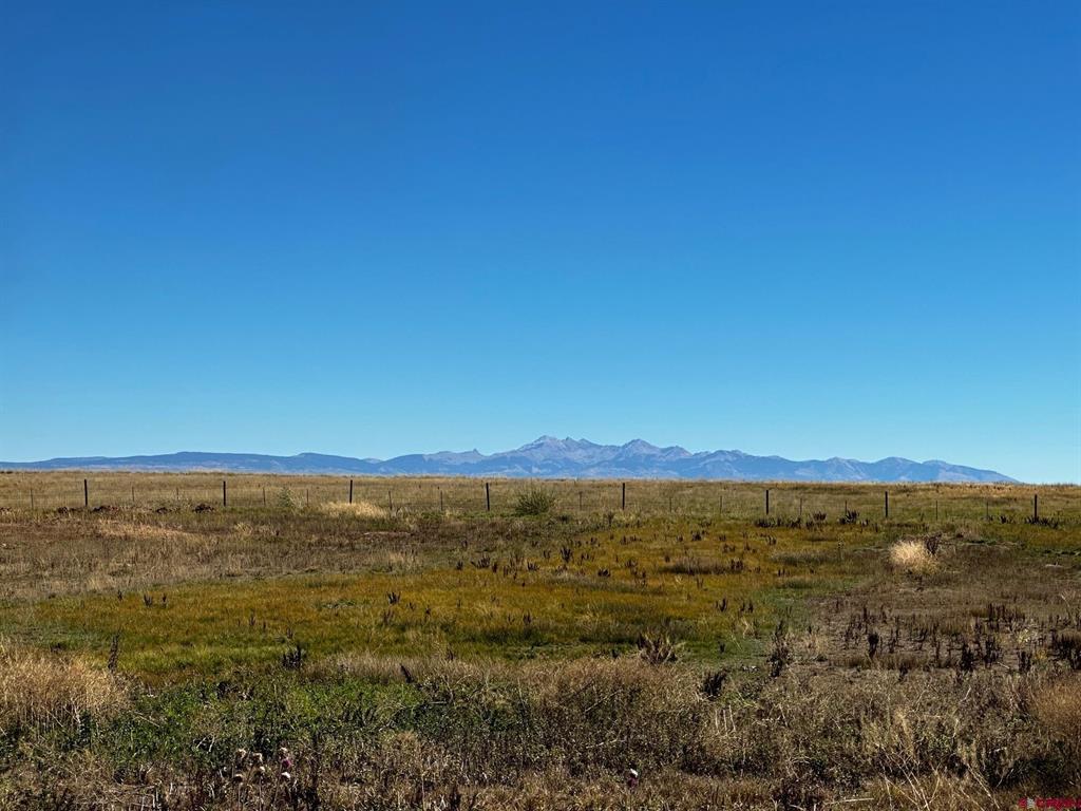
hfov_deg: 25.3
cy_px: 406
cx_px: 540
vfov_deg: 19.1
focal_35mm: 77
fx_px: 2405
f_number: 2.8
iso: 32
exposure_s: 1/1043
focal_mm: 9
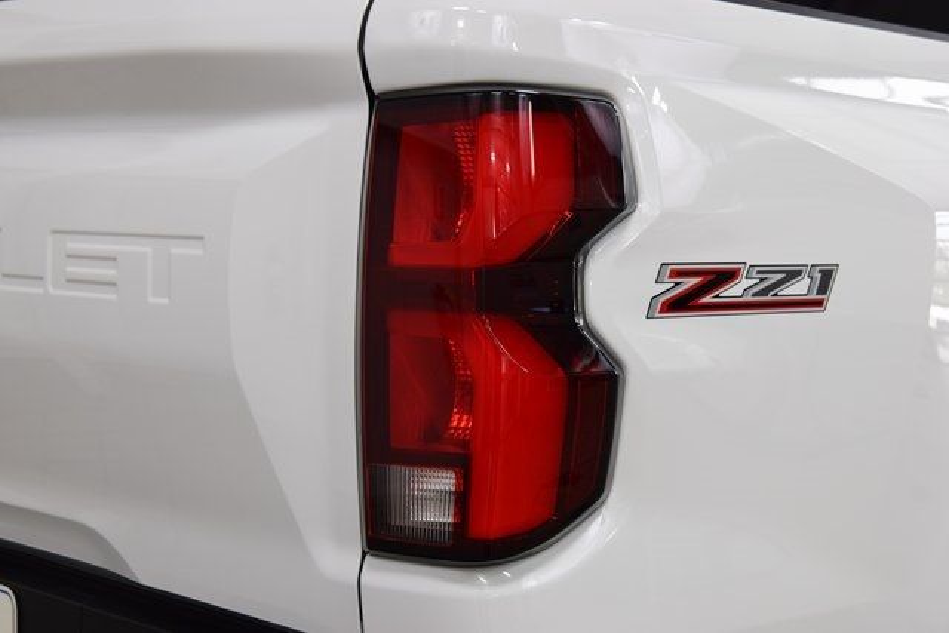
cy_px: 316
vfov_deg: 22.6
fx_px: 1582
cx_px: 474
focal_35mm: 60
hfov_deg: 33.4
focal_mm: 40
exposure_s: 1/15
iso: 400
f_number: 6.3
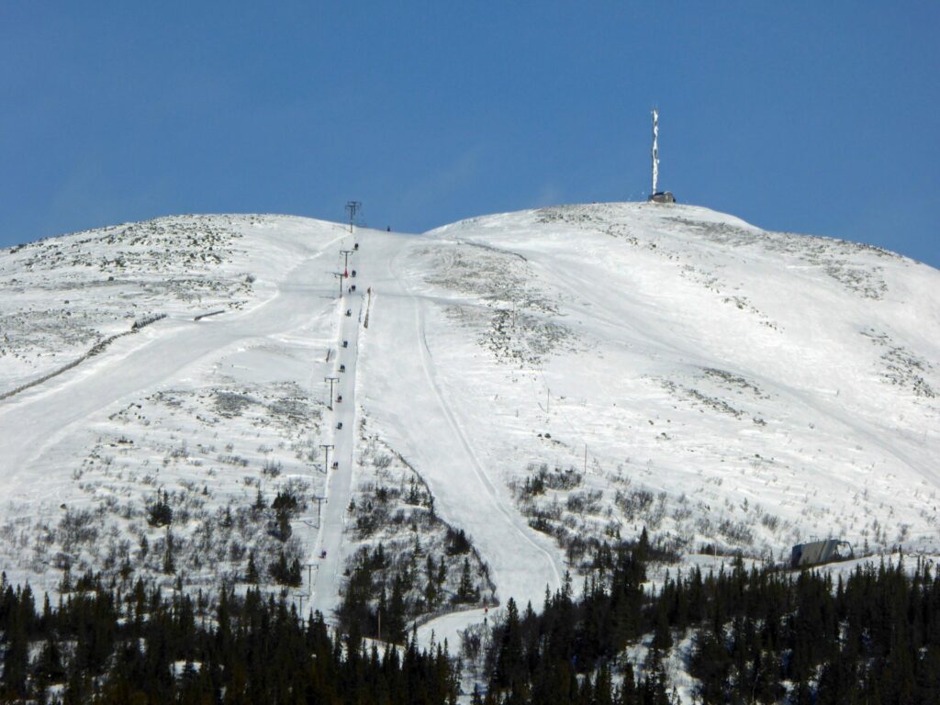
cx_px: 470
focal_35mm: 444
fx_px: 12057
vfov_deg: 3.3
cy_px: 352
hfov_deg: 4.5
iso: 100
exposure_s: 1/1600
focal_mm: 71.7
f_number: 6
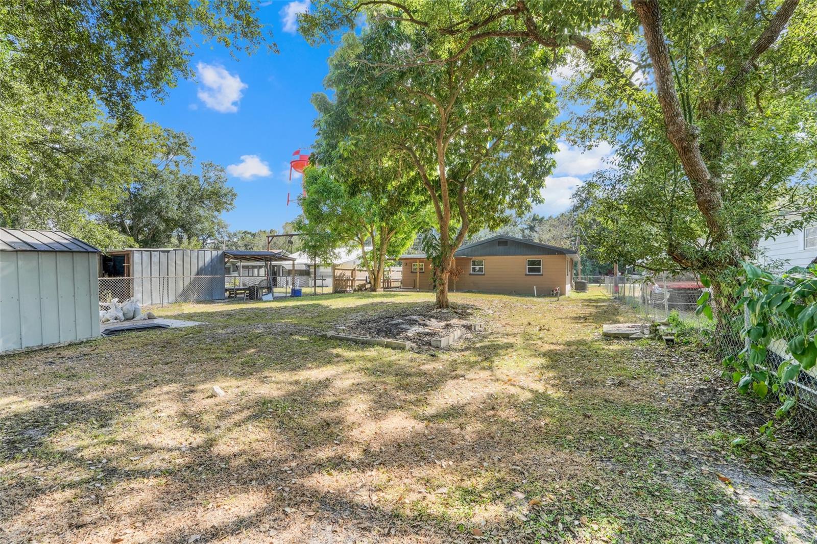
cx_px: 408
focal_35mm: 16
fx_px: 363
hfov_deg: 96.7
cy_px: 272
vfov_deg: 73.7
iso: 250
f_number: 9
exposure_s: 1/20
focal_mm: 16
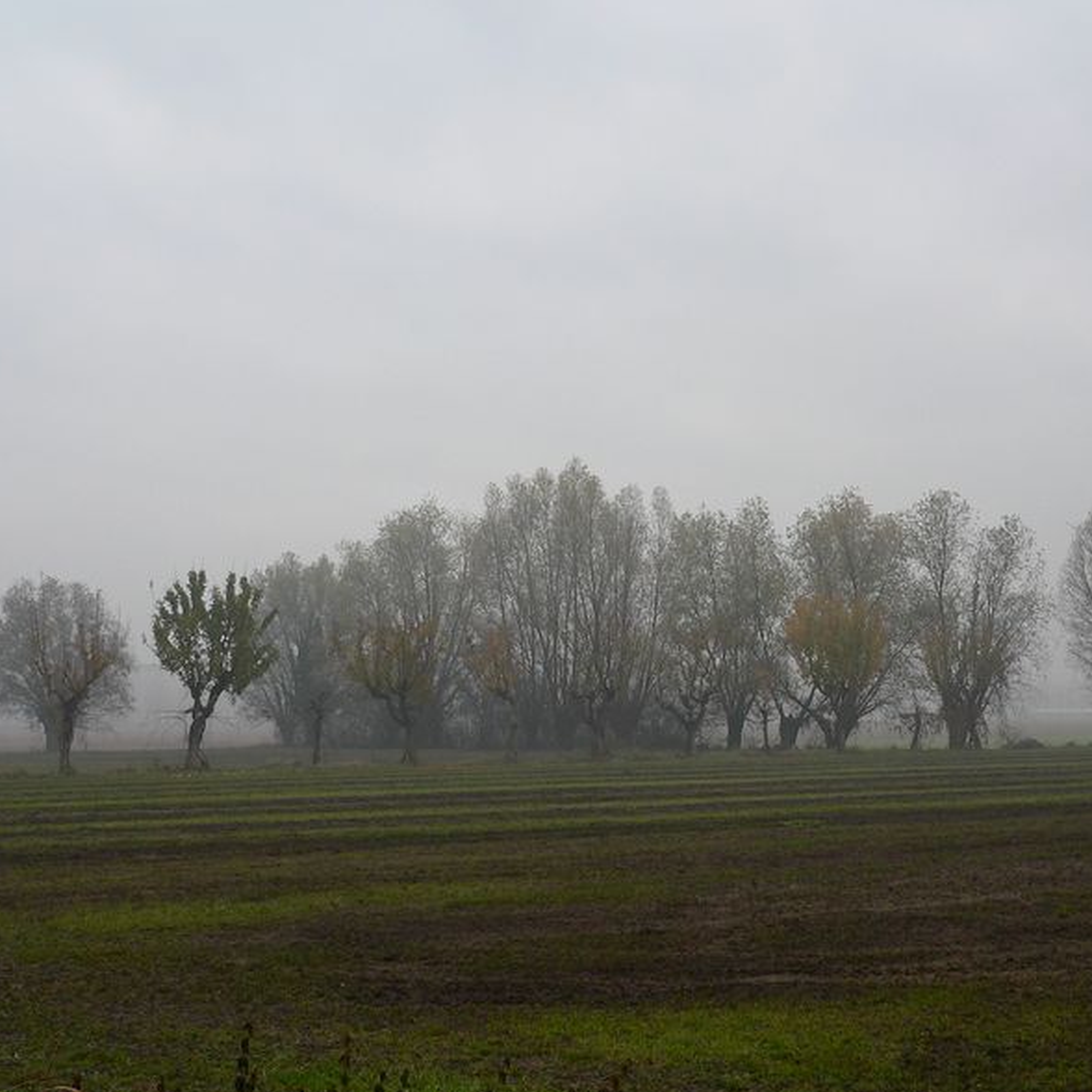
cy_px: 549
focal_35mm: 60
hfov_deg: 28.6
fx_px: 2141
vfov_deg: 28.6
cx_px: 577
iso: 80
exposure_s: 1/100
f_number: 2.8
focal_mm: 8.3
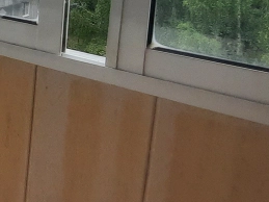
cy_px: 5
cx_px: -113
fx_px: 489
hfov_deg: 25.0
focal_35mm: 63
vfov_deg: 22.5
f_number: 2.2
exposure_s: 1/114
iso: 40
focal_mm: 1.74
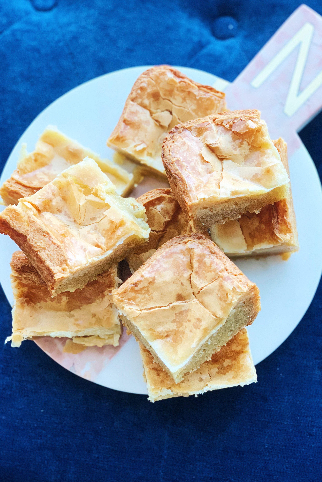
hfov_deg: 24.6
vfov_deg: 36.2
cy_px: 241
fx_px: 738
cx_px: 169
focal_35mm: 55
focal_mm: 6
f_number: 2.4
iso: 125
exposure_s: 1/106
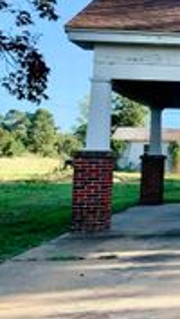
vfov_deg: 26.3
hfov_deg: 12.3
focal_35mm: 80
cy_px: 100
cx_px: 421
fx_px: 677
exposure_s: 1/911
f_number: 1.8
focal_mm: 4.25
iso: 25
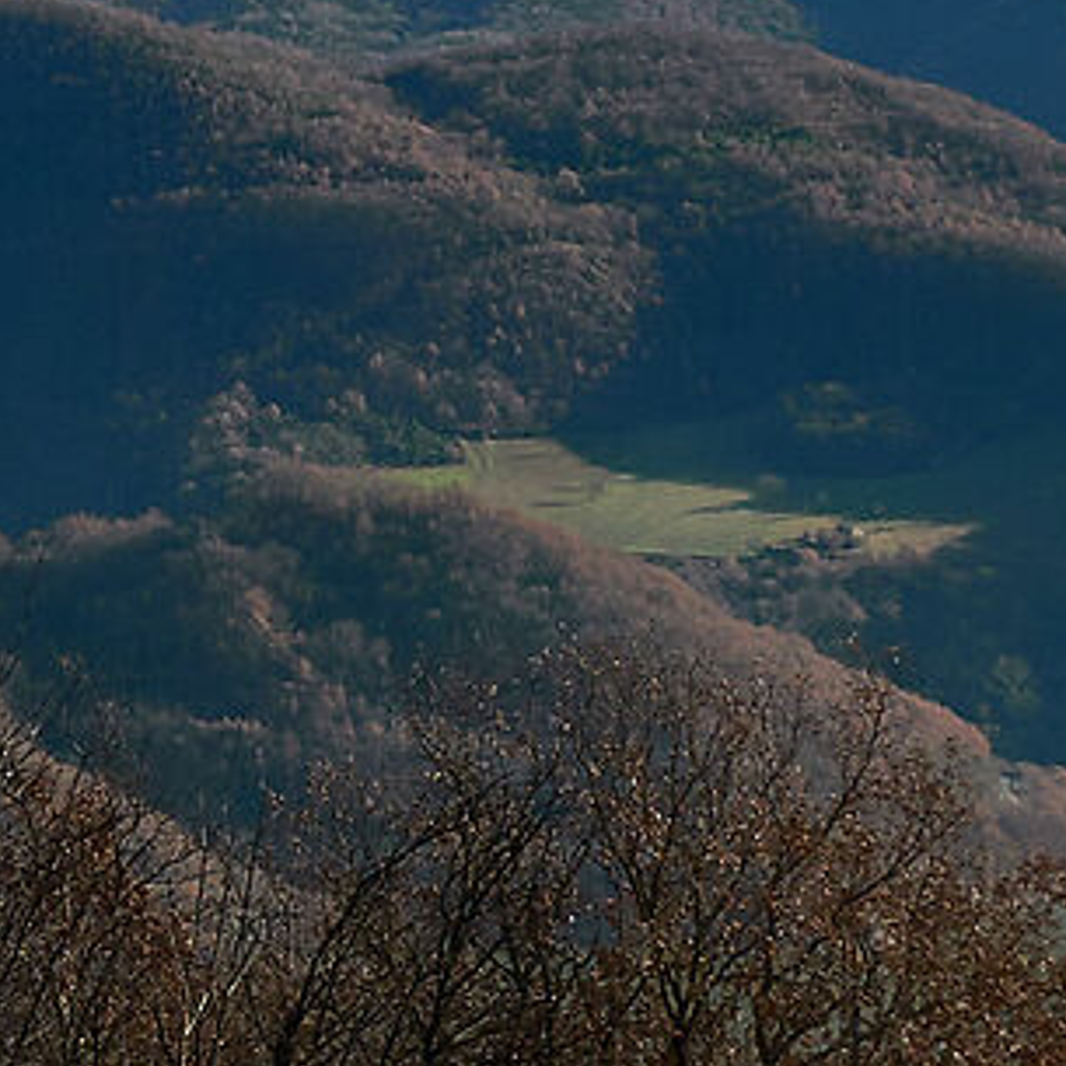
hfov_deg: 10.7
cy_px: -108
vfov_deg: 11.2
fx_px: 5365
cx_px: -790
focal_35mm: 154
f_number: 9
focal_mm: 15.6
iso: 200
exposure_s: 1/500
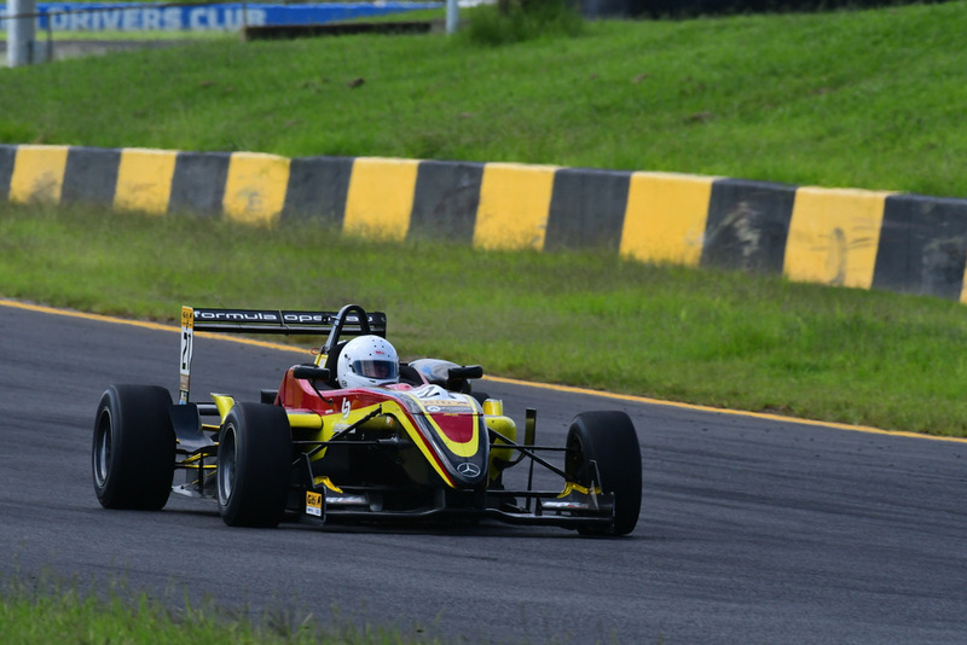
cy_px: 322
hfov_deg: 2.7
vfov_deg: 1.8
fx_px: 20152
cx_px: 484
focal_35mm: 750
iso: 800
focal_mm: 500
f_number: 13
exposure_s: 1/640
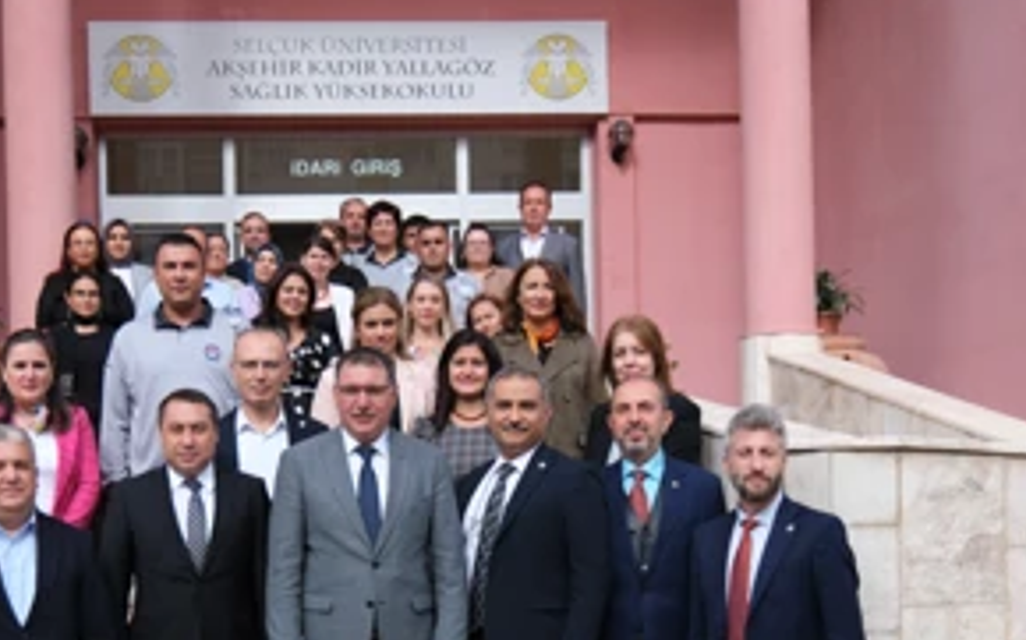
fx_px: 1426
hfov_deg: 39.1
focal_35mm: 51
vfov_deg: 25.0
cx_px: 333
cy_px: 497
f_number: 2.8
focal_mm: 22
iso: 125
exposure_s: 1/750
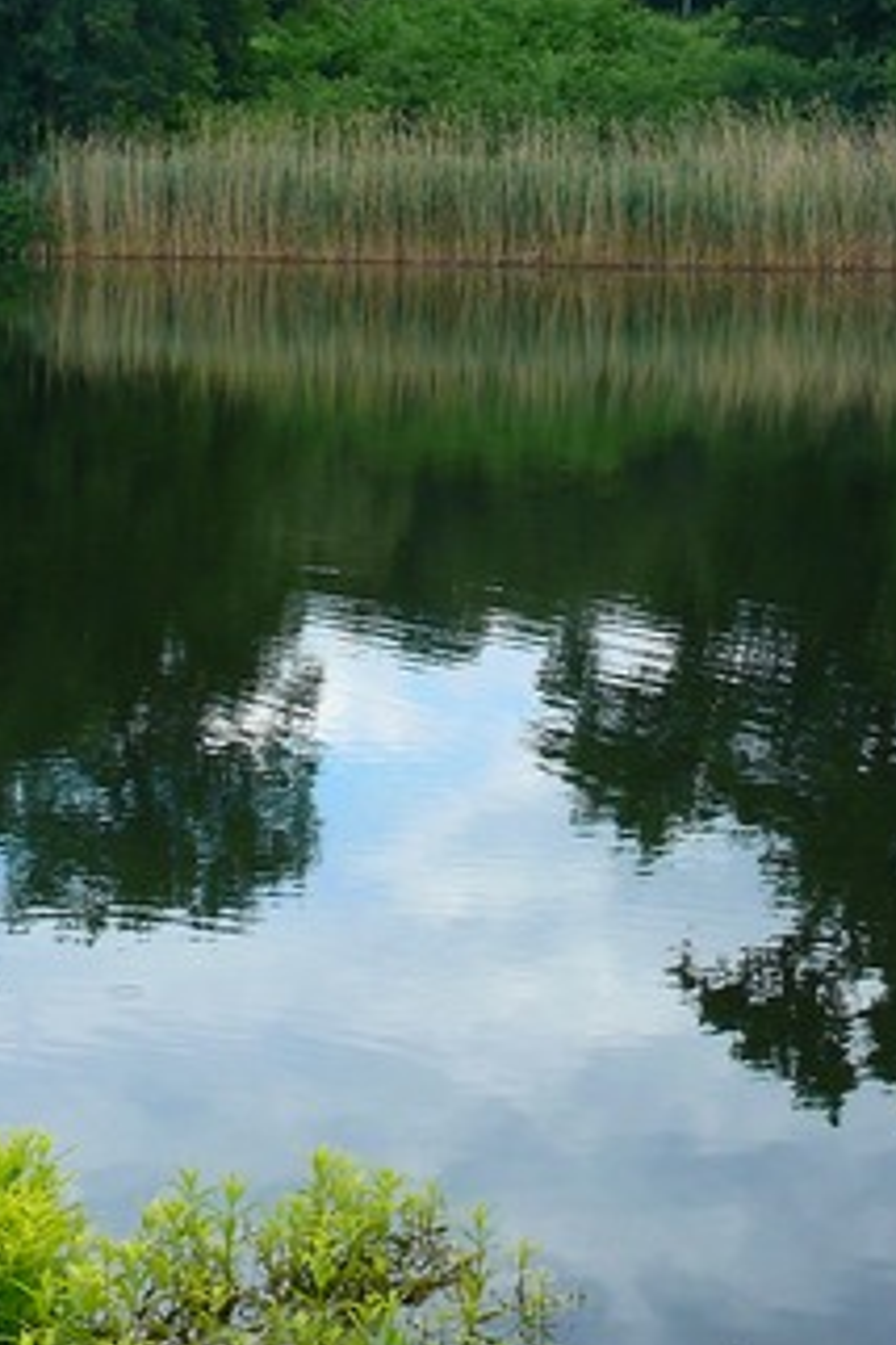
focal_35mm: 85
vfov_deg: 23.4
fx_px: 3173
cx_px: 984
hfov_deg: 15.6
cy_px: 201
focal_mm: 7.4
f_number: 3.6
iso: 100
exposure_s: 1/100
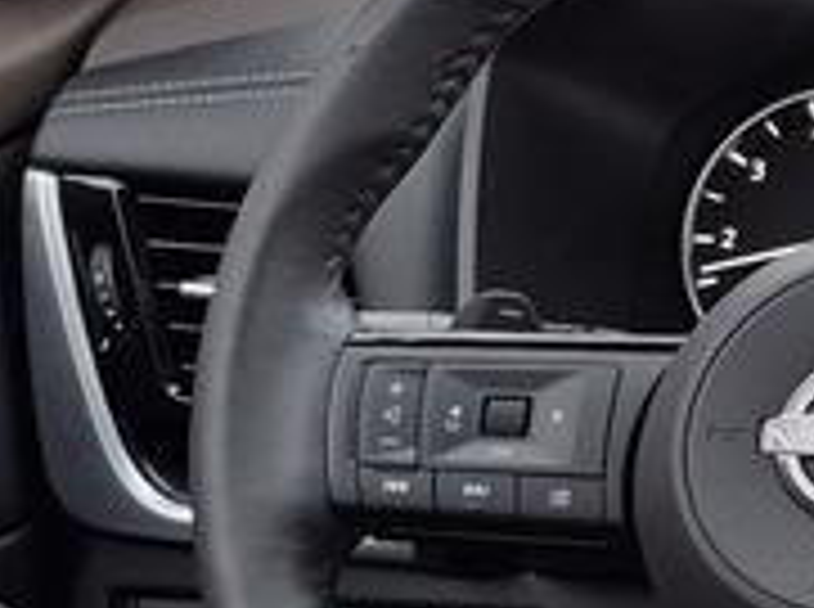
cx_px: 2226
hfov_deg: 9.9
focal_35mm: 163
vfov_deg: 9.1
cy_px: 333
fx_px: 3825
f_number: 1.8
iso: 40
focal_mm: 5.4
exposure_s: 1/100
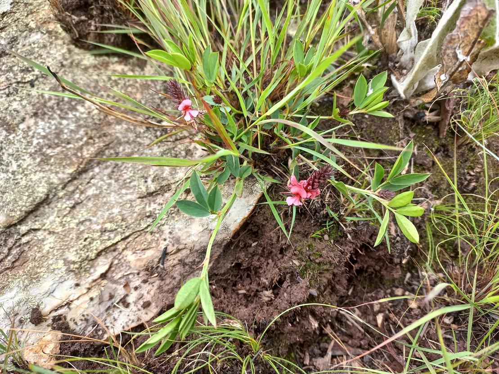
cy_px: 187
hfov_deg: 69.4
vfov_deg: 54.9
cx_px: 250
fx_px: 360
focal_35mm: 25
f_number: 1.8
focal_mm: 4.6
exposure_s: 1/100
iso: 32
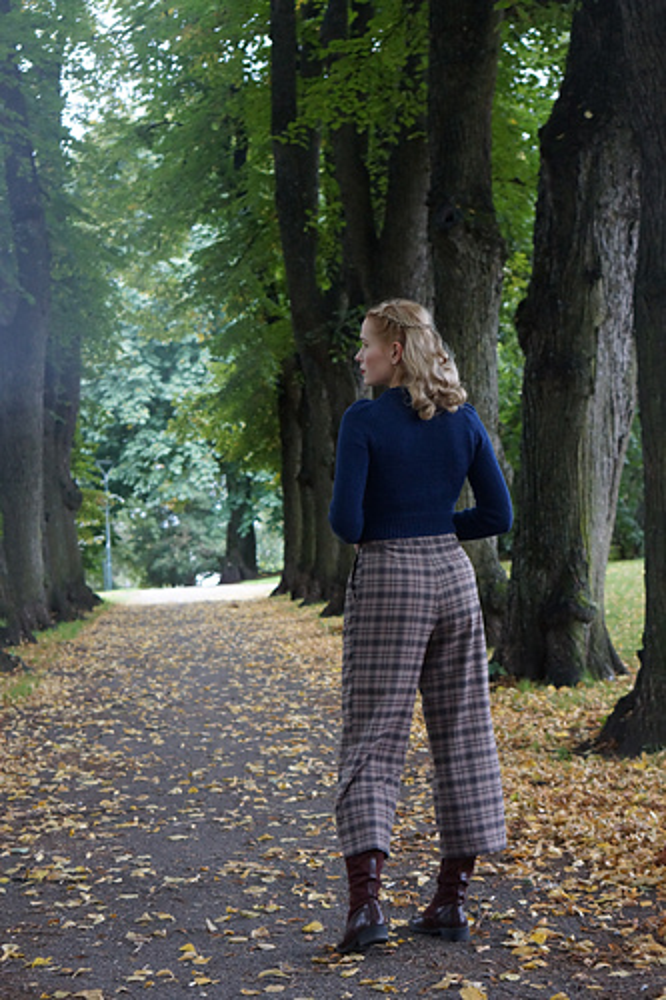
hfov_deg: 18.2
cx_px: 333
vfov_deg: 27.0
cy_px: 500
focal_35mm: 75
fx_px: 2083
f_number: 4
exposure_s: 1/80
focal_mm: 50
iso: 1600
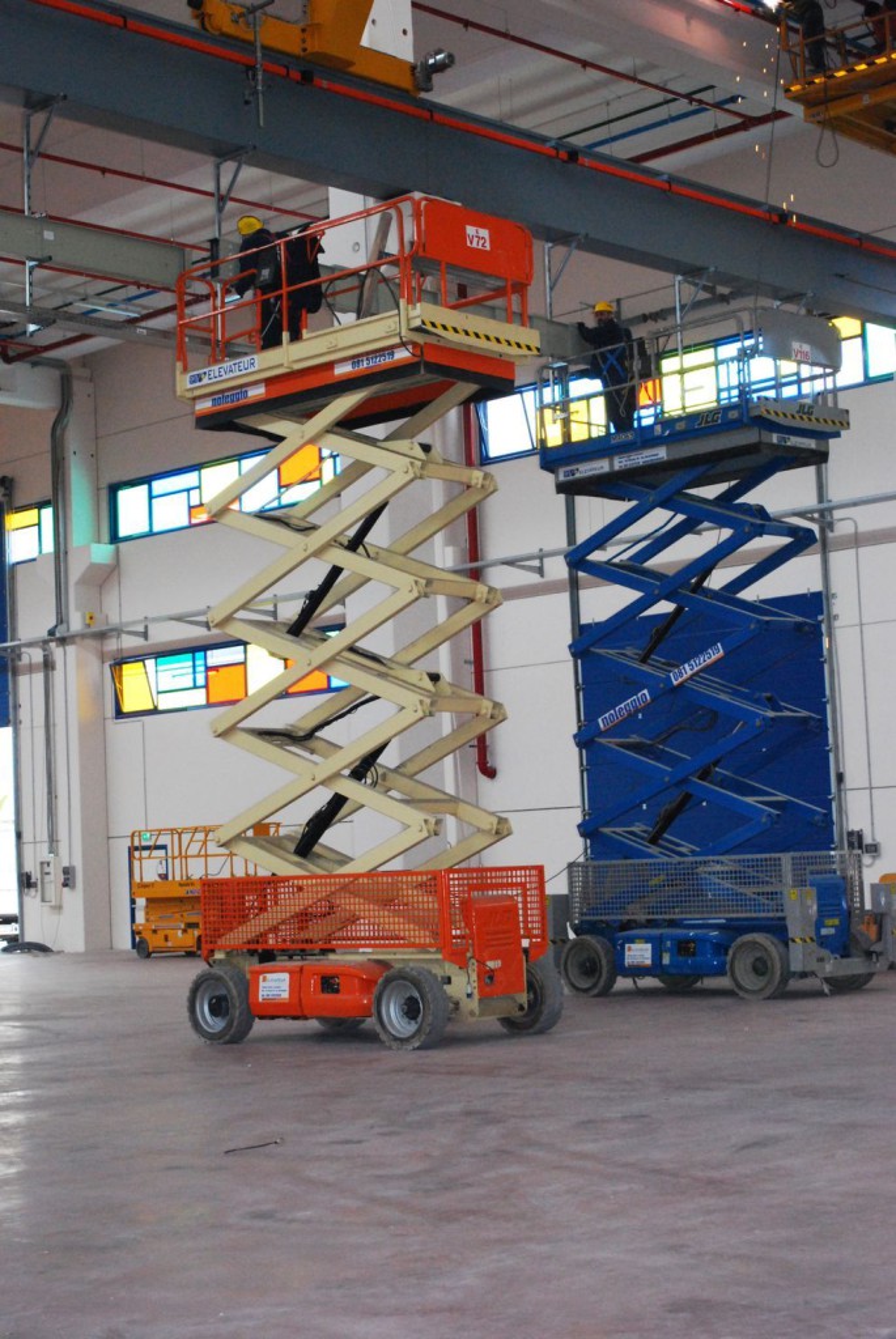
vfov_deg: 33.4
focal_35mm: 60
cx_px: 448
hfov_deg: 22.7
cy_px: 670
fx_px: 2235
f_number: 5.3
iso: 1600
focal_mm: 40
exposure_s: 1/60
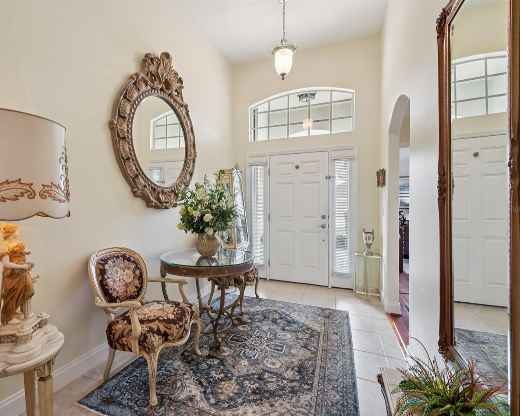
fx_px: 262
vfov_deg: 77.0
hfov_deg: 89.2
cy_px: 209
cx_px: 229
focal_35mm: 17
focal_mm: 15
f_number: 8
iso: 400
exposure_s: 1/8
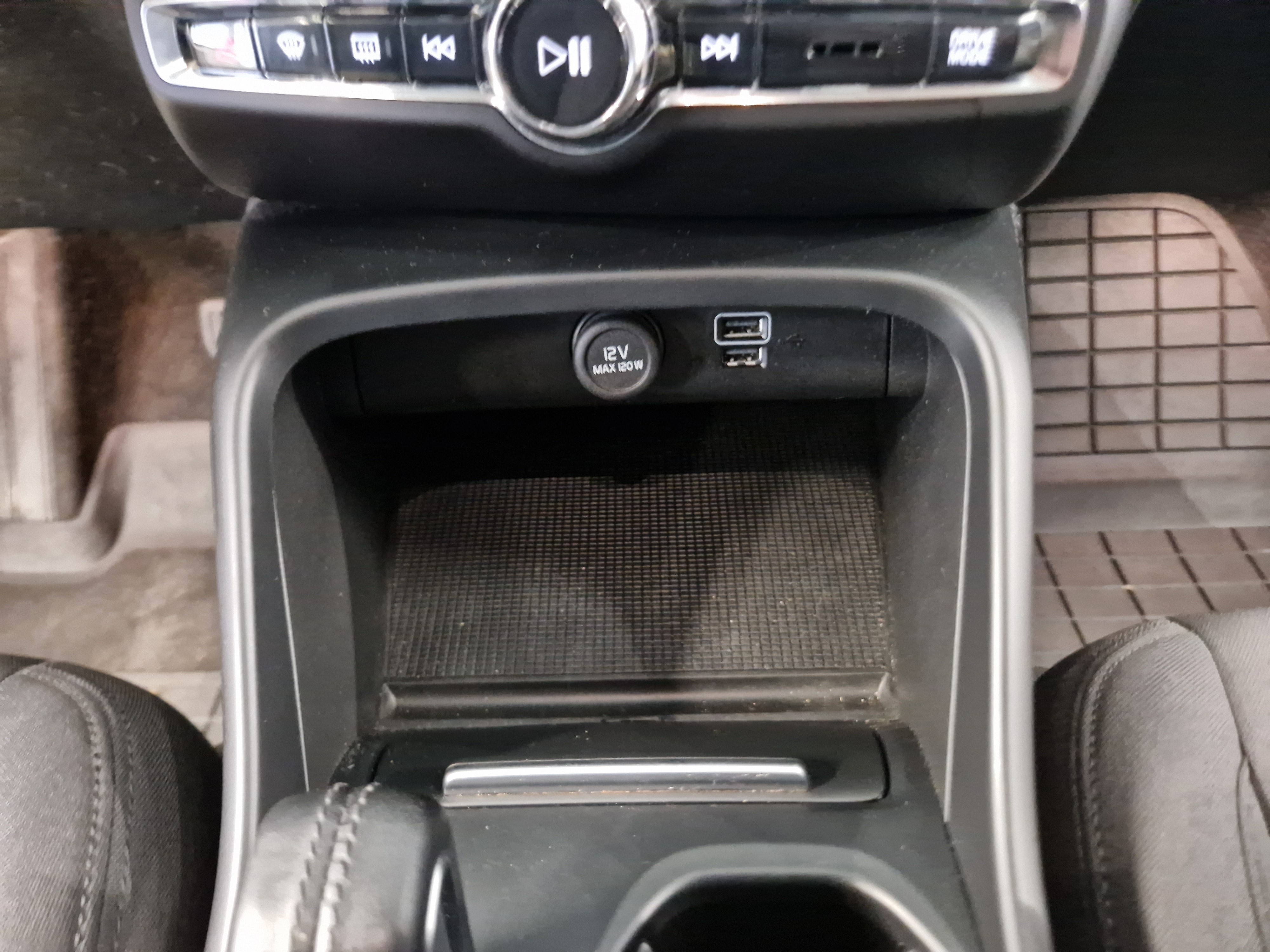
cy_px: 476
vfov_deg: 58.9
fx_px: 844
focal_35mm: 23
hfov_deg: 73.9
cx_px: 635
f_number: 1.8
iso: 1250
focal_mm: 5.4
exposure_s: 1/25
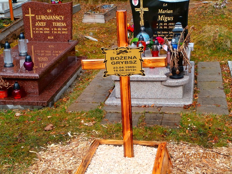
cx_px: 116
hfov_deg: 28.6
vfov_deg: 21.6
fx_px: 456
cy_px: 87
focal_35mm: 68
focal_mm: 12.1
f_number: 4.7
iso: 100
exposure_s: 1/200
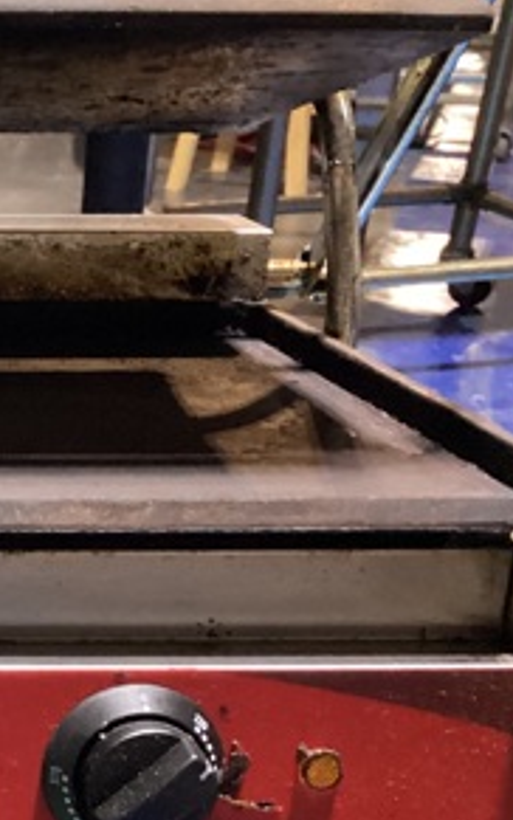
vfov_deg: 29.7
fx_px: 1543
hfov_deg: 16.7
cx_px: -319
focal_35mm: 69
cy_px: 496
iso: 500
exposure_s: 1/30
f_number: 2.4
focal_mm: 3.3
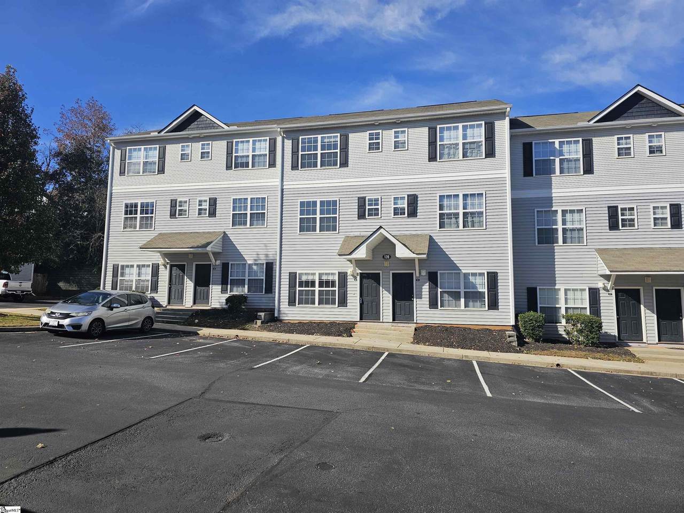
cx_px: 342
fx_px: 454
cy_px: 256
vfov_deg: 58.9
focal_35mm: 23
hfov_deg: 73.9
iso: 10
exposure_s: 1/1076
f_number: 1.7
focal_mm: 6.3
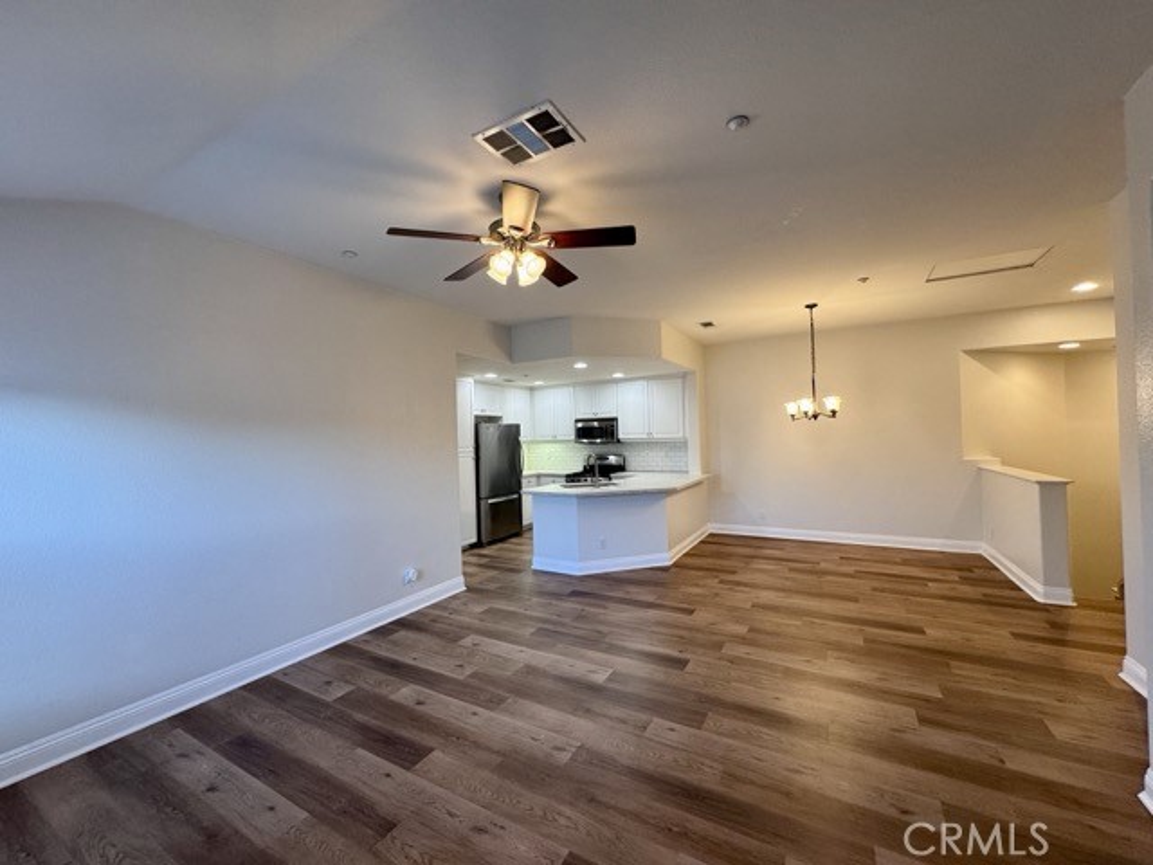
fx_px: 466
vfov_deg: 85.7
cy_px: 432
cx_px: 576
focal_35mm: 14
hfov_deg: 102.1
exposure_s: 1/120
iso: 250
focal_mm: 2.22
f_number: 2.2
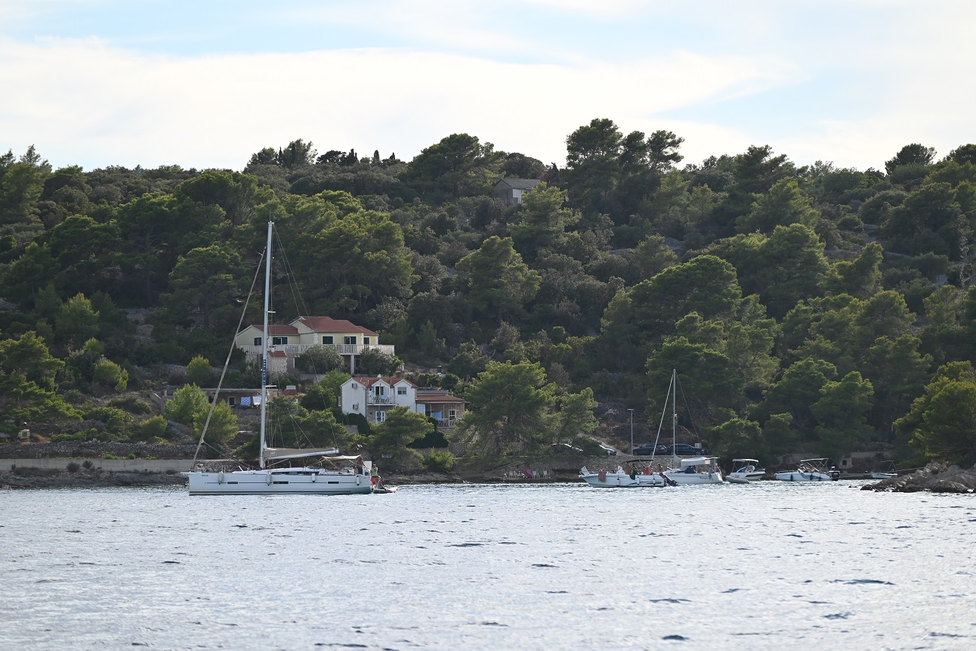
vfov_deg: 8.8
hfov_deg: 13.2
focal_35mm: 156
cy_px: 324
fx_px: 4228
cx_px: 490
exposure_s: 1/1000
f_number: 4.8
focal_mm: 155
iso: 200
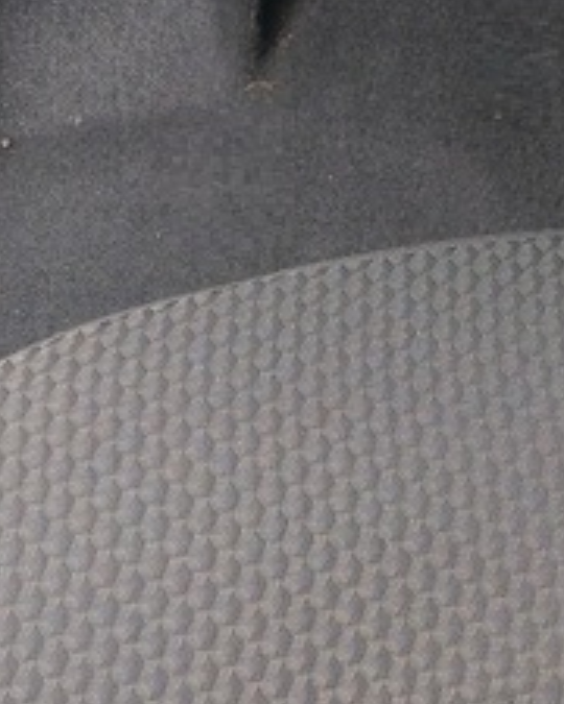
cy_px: -285
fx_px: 2128
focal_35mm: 102
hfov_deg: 13.4
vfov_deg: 17.3
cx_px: 1050
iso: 125
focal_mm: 6.3
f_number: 1.7
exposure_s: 1/60
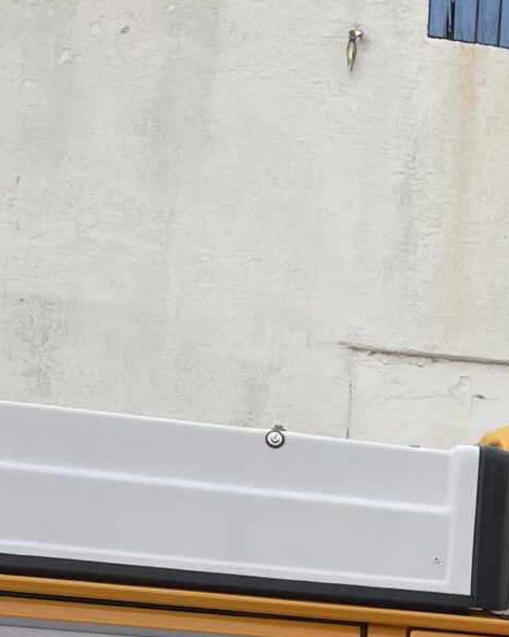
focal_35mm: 110
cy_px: 747
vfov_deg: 16.8
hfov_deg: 12.9
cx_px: 866
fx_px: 2074
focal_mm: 4.2
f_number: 1.6
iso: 32
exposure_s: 1/433
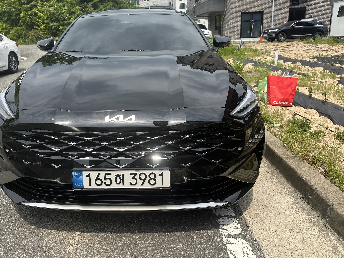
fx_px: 288
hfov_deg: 61.1
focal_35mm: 29
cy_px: 108
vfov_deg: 48.0
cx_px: 136
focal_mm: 6.86
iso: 80
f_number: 1.78
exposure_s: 1/3155
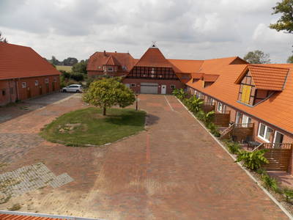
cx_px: 146
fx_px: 195
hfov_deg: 73.9
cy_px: 110
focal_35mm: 23
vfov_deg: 58.9
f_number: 3.1
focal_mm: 4
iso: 80
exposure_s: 1/1000
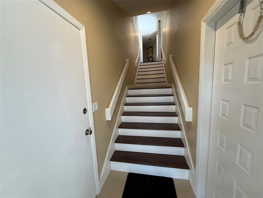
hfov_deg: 102.1
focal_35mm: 14
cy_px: 99
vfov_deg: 85.7
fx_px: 106
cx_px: 132
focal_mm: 2.22
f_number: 2.2
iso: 200
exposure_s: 1/120
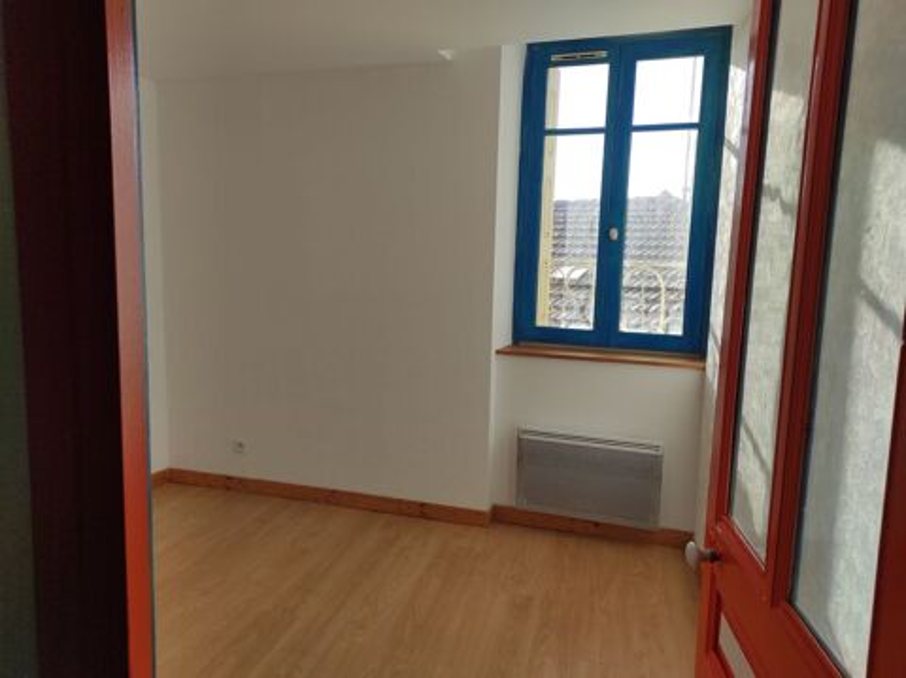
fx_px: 654
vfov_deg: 54.8
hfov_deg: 69.4
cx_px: 453
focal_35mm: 25
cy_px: 339
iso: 100
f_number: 1.89
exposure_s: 1/930
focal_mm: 5.43
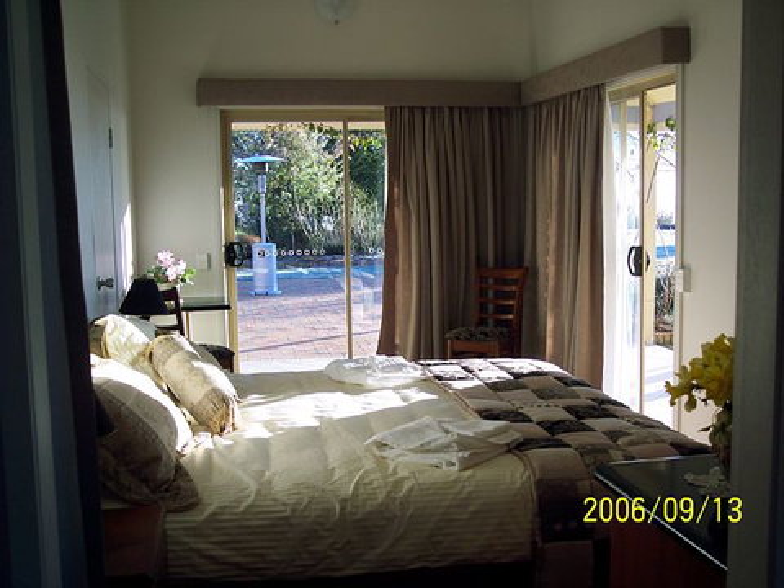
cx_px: 392
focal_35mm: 39
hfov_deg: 47.9
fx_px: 883
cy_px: 294
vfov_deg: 36.8
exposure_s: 1/90
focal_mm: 8
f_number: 3.4
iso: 100
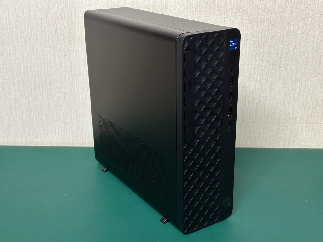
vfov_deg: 30.3
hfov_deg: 39.7
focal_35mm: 48
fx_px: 448
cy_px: 121
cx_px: 162
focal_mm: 6.86
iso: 320
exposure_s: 1/33
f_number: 1.78
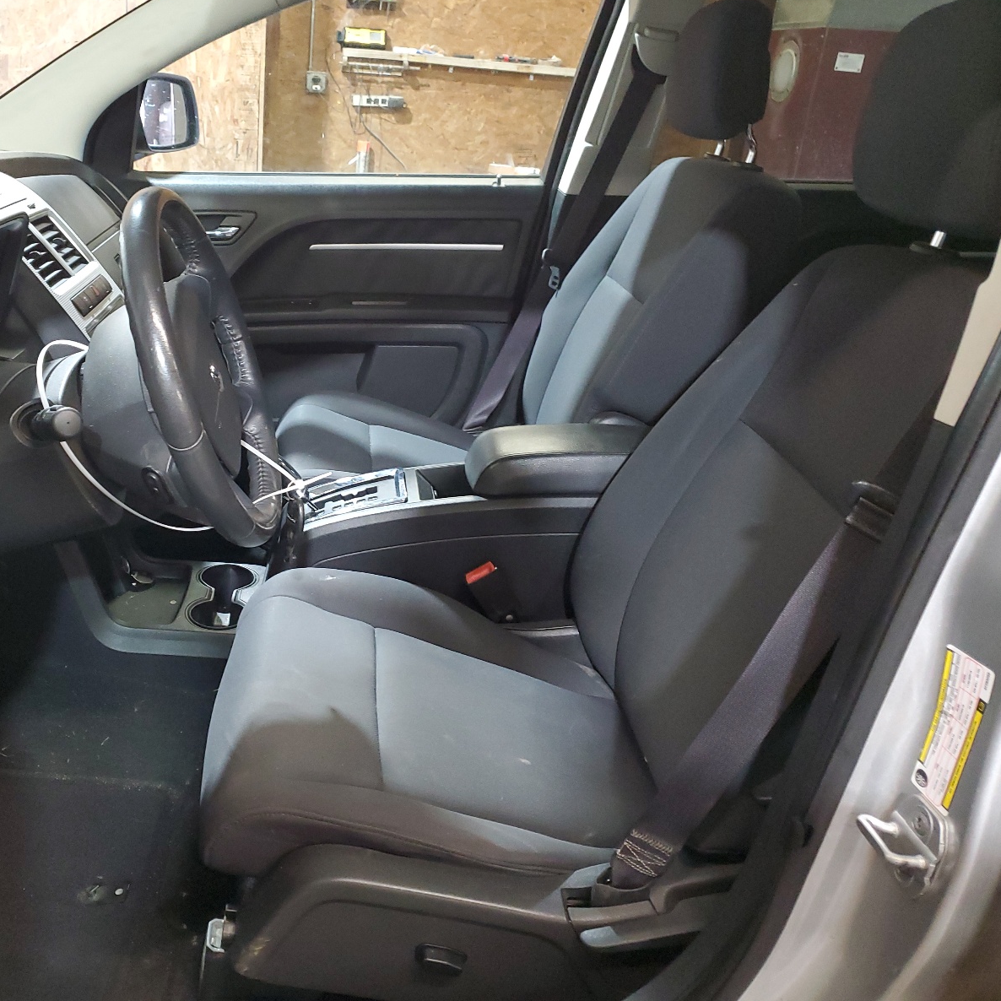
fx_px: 1014
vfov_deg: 52.5
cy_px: 495
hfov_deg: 51.6
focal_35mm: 31
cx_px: 336
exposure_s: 1/24
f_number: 1.5
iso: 301
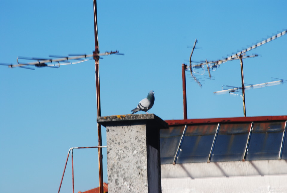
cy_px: 96
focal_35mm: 300
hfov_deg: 6.9
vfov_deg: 4.6
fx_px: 2397
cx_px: 144
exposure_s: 1/250
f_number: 10
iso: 100
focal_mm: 200
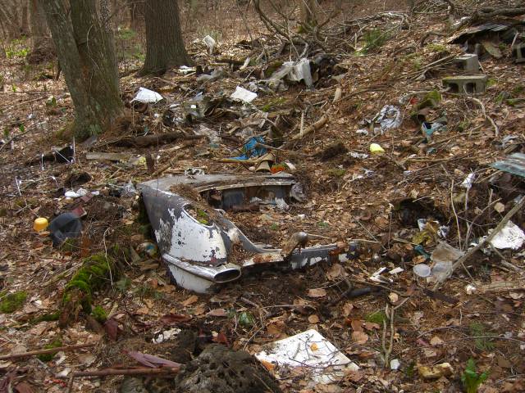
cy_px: 196
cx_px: 262
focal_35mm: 38
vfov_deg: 37.7
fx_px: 576
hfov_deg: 49.0
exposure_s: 1/200
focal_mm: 7.9
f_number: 2.8
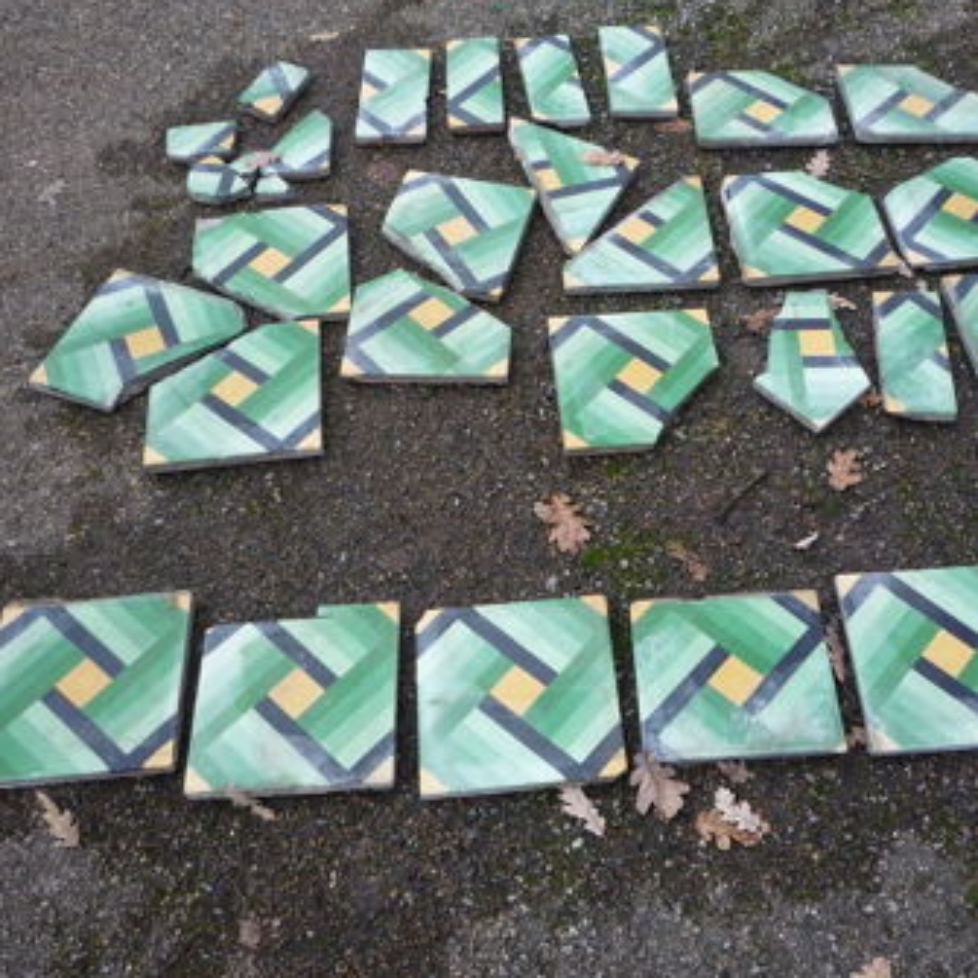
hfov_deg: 43.5
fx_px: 1215
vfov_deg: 43.8
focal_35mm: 38
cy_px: 464
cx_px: 607
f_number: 3.3
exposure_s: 1/30
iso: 200
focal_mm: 5.2
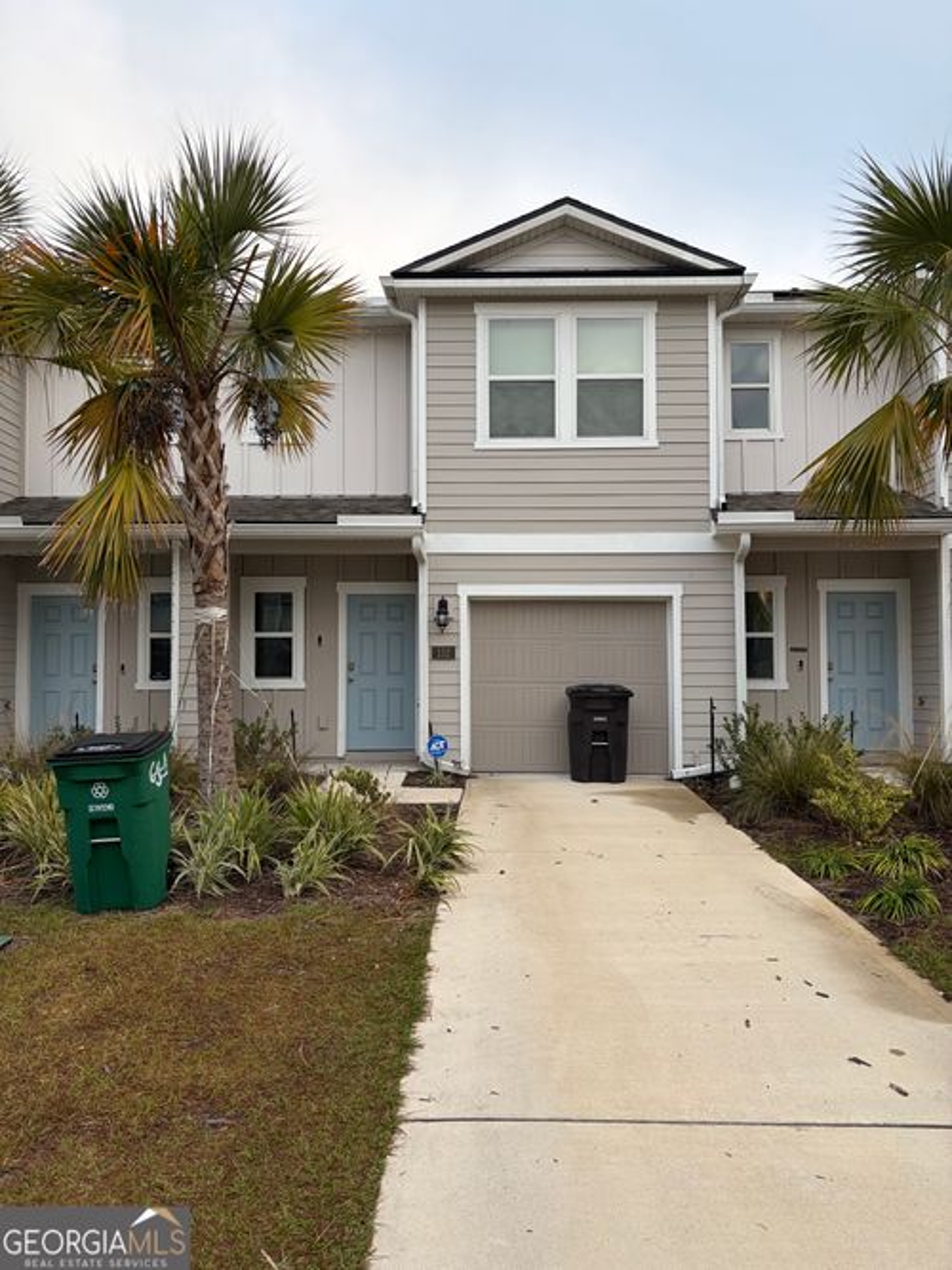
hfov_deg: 53.0
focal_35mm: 26
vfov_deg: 67.3
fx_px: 954
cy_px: 635
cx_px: 476
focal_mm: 5.96
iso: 50
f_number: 1.6
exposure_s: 1/641
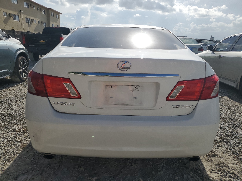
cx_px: 121
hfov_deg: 67.3
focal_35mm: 26
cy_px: 90
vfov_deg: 53.1
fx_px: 182
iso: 50
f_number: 1.5
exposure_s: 1/10000
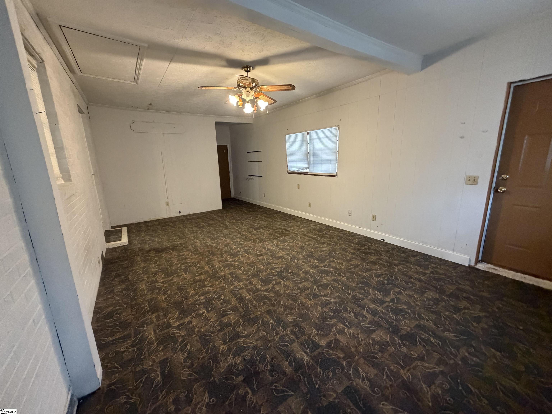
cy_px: 207
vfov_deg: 85.7
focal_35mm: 14
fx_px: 223
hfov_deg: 102.1
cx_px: 276
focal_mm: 2.22
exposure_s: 1/60
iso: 640
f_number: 2.2
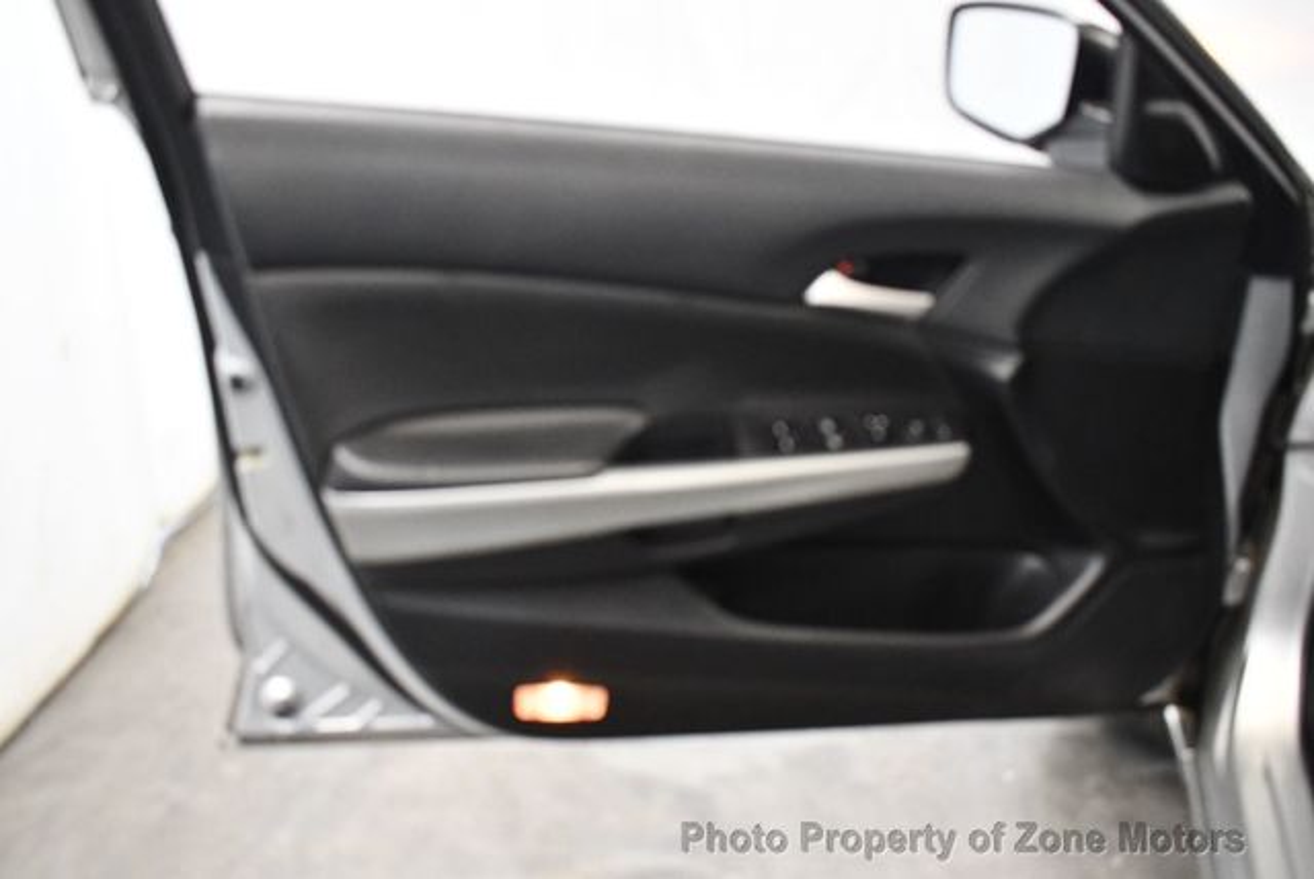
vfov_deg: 36.9
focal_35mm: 36
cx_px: 657
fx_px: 1315
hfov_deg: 53.1
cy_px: 440
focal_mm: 18
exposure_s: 1/125
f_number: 3.5
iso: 3200
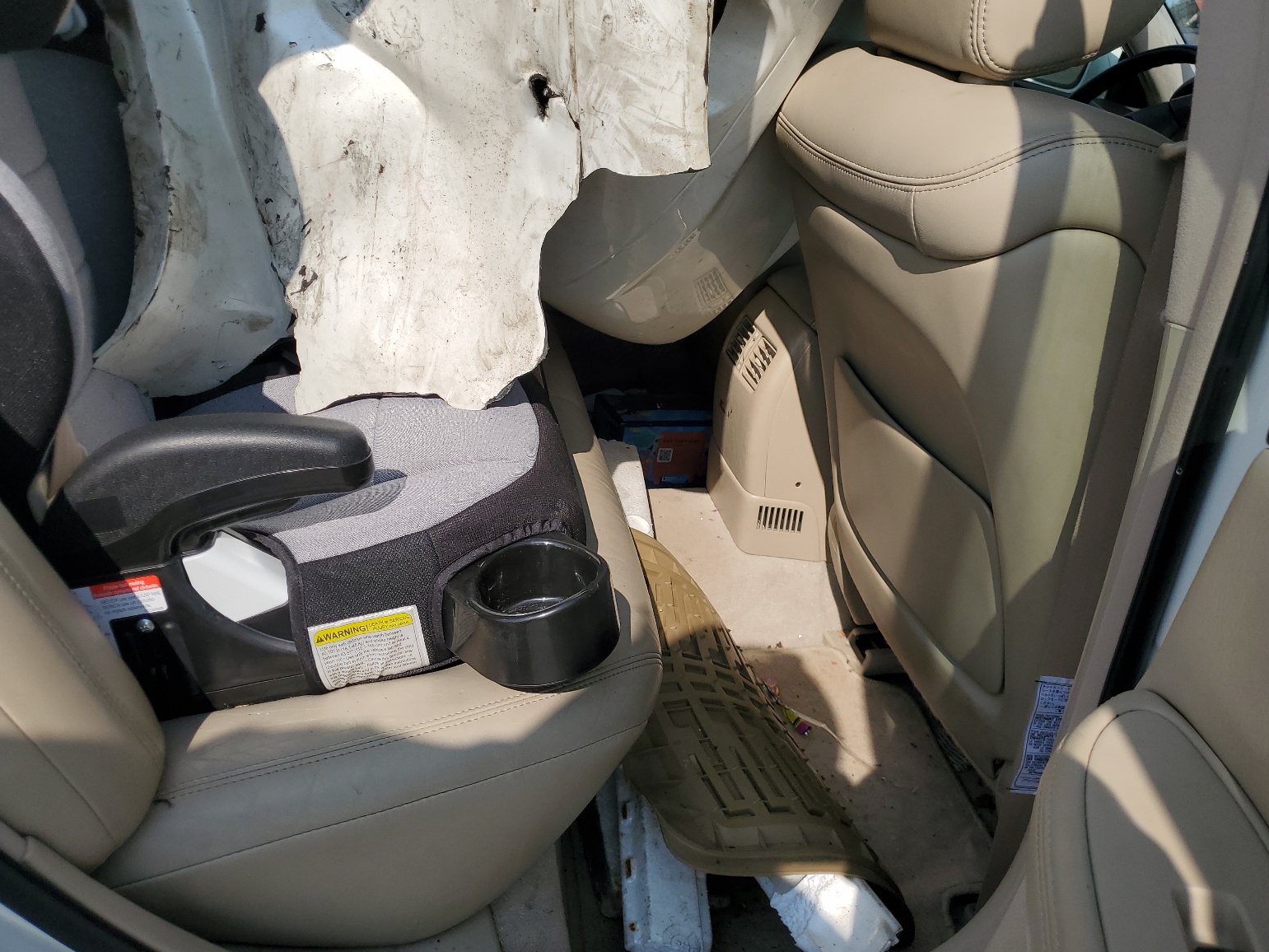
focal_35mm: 27
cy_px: 462
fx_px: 990
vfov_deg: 51.4
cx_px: 658
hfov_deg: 65.3
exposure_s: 1/5000
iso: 50
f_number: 1.5
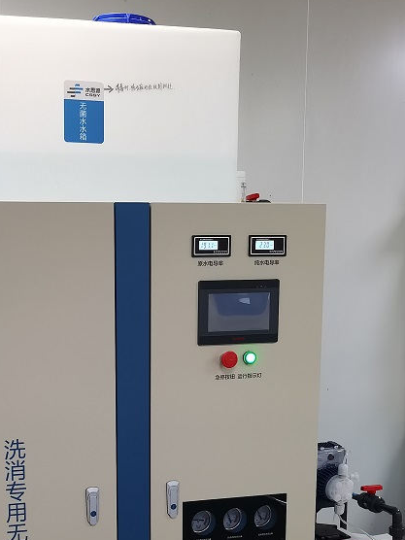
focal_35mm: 55
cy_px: 428
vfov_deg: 34.0
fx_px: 858
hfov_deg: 26.2
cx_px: 97
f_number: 1.9
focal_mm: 4.94
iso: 200
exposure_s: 1/50
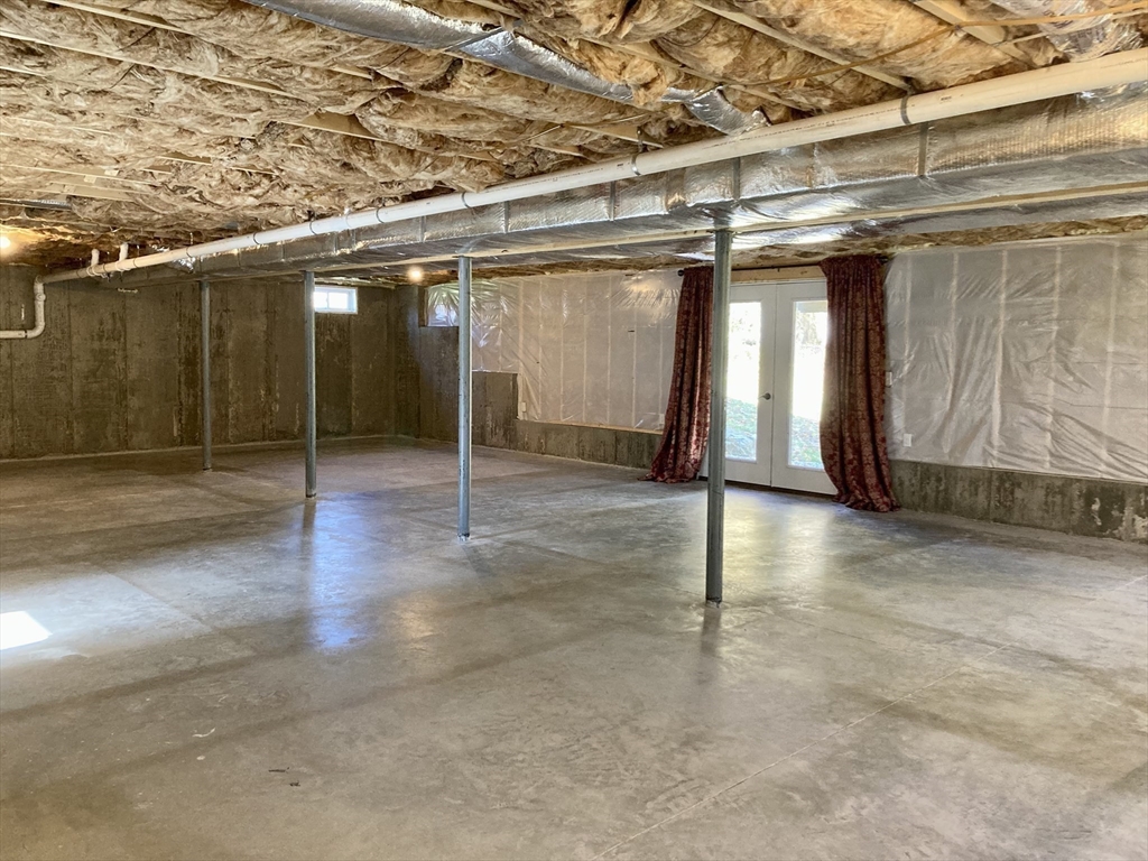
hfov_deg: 63.4
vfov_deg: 49.7
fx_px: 929
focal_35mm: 28
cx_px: 574
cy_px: 430
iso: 320
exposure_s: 1/40
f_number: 1.8
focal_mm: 3.99
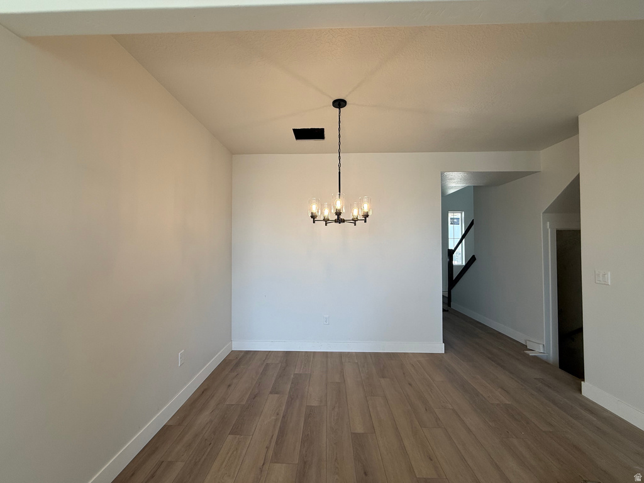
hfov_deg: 102.1
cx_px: 322
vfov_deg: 85.7
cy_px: 242
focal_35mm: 14
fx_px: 260
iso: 64
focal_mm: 2.22
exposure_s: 1/129
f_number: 2.2
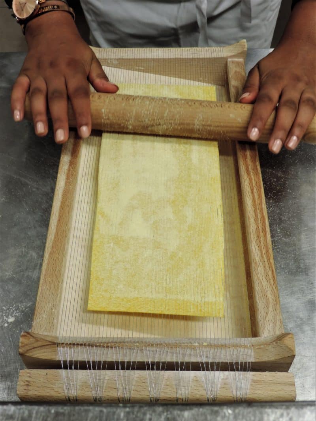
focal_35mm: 43
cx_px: 158
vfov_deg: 43.9
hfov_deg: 33.6
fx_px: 523
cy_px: 210
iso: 180
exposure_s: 1/50
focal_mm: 7.6
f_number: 3.4
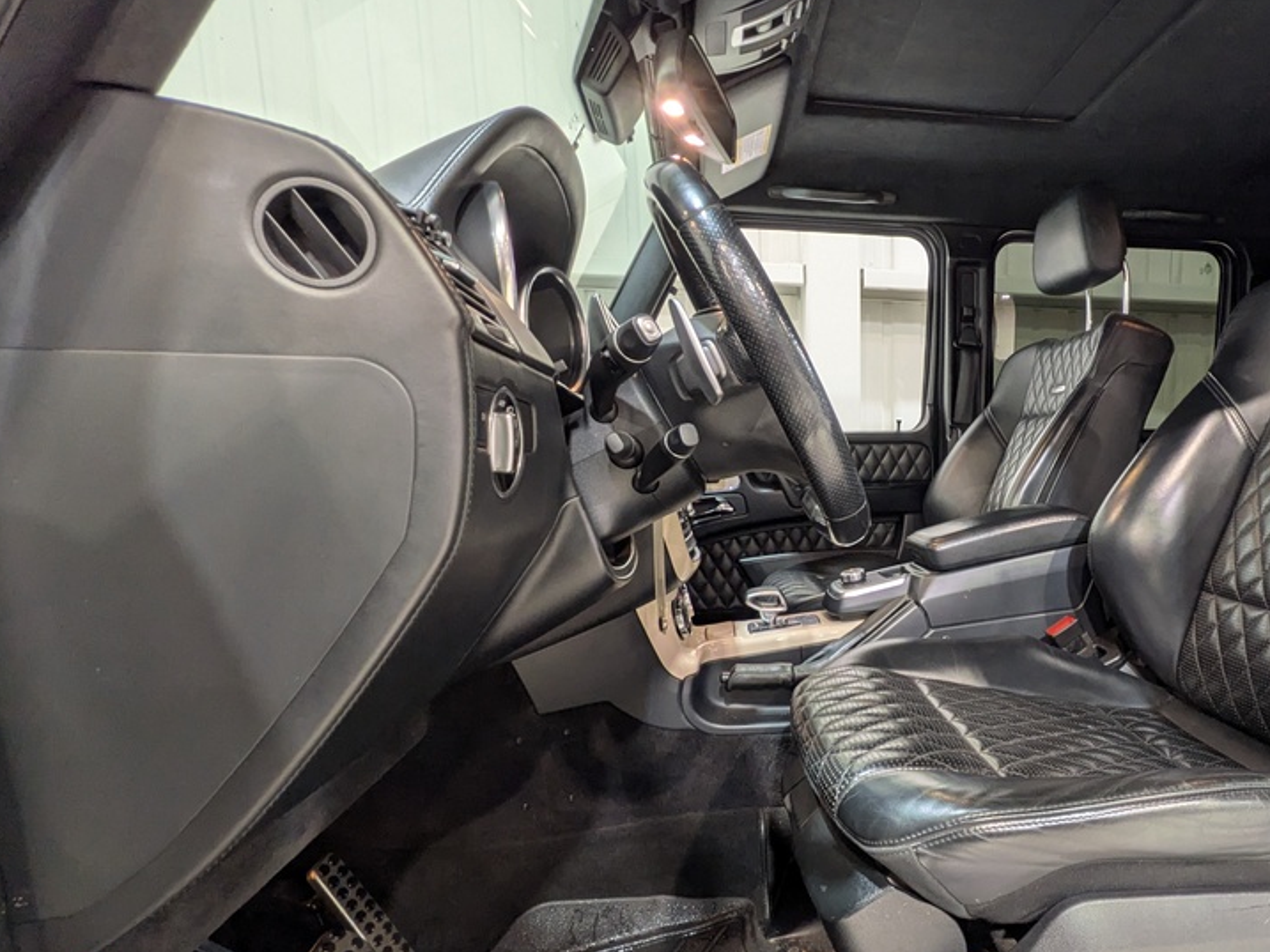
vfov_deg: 65.4
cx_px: 859
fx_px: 734
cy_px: 572
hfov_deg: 78.7
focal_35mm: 20
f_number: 2.2
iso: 58
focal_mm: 1.83
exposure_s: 1/25
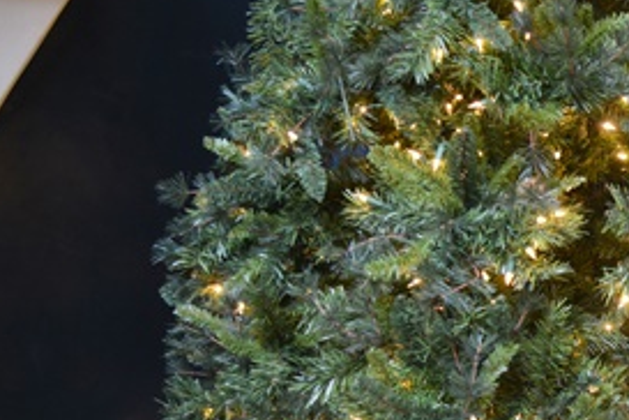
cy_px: 427
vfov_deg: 19.9
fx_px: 1153
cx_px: 643
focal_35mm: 66
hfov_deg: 28.5
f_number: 3.8
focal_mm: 20
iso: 800
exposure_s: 1/30
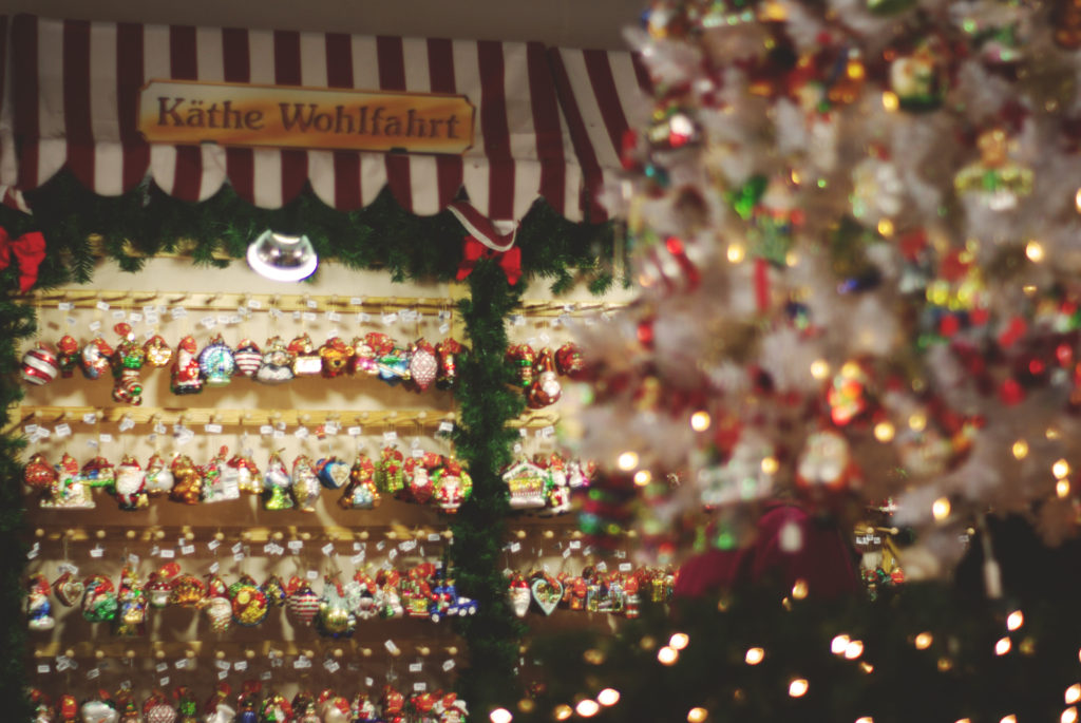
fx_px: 2254
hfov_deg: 27.0
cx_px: 540
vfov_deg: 18.2
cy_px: 362
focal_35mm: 75
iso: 100
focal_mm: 50
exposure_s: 1/60
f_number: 1.7
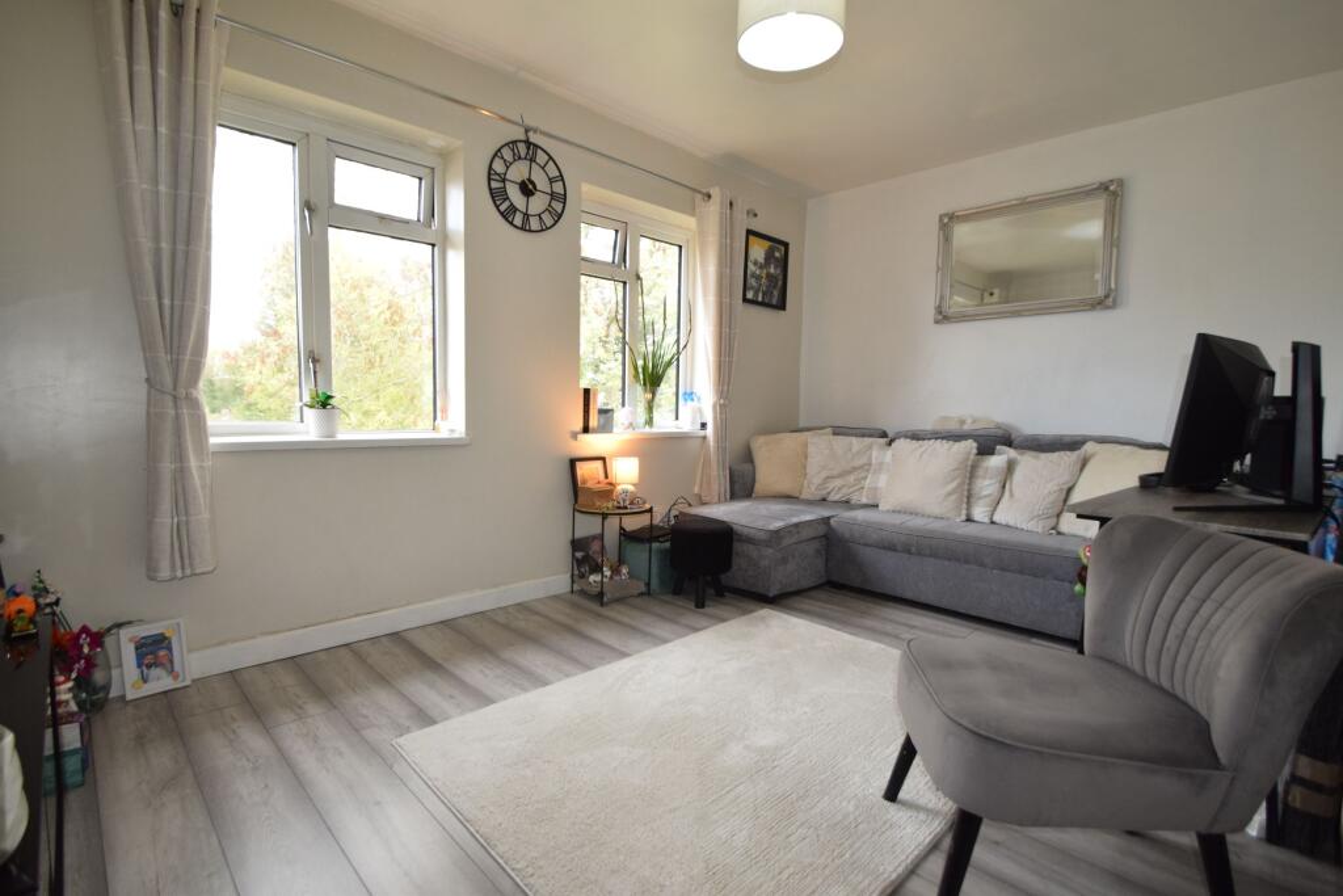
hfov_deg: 95.0
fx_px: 616
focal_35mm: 16
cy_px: 448
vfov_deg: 72.1
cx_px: 672
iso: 800
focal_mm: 11
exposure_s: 1/100
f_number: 5
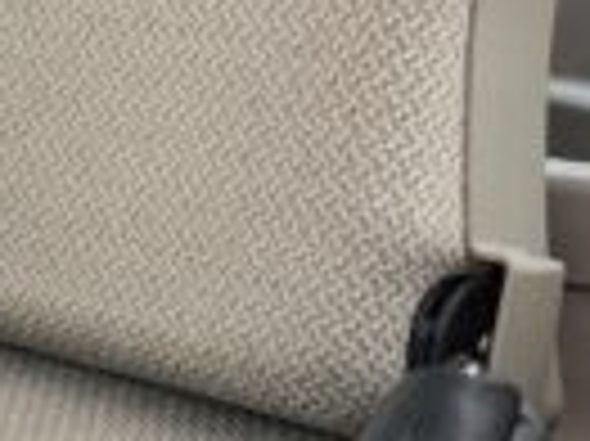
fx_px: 2418
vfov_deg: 10.4
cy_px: 198
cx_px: -405
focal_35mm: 142
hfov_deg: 12.9
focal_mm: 3
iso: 80
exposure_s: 1/60
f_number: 1.8
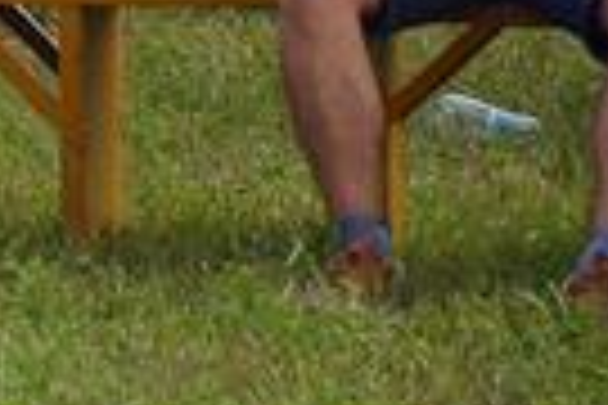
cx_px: -1297
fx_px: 11146
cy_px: -416
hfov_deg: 3.1
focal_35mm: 660
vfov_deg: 2.1
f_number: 4.5
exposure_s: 1/250
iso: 400
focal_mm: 70
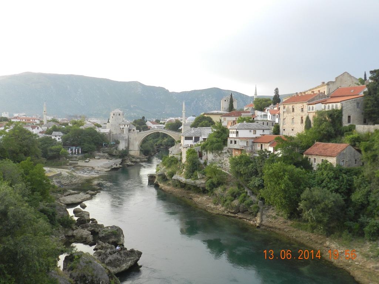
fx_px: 350
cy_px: 142
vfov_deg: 44.2
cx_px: 190
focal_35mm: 32
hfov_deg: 56.8
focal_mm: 5.6
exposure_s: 1/60
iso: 160
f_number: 3.7
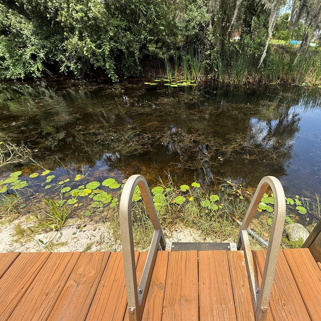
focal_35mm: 17
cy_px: 164
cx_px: 207
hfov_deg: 81.8
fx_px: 178
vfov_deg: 84.0
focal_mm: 2.22
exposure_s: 1/475
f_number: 2.2
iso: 64
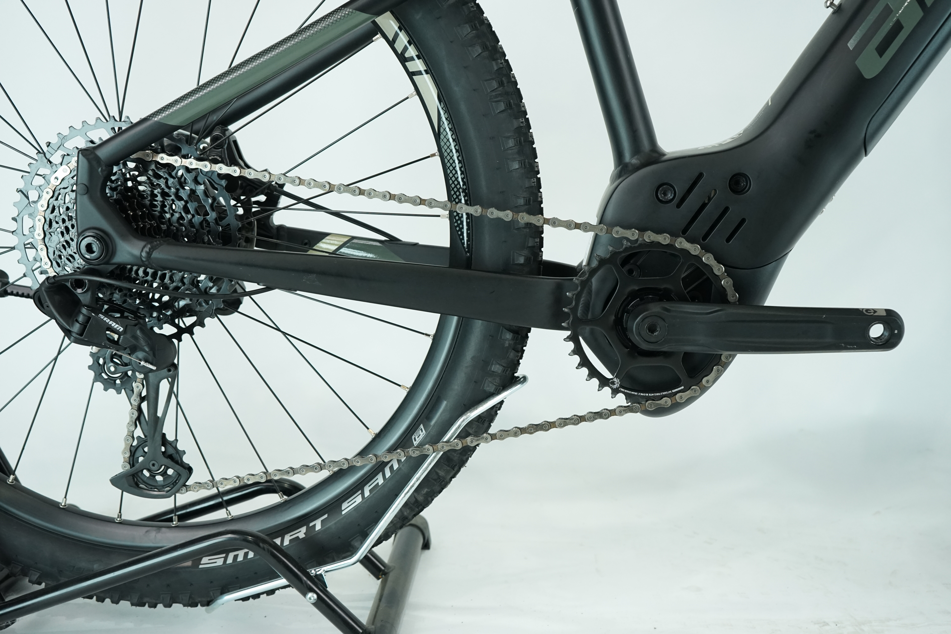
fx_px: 1004
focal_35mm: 38
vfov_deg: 35.1
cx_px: 476
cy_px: 317
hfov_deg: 50.7
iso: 1600
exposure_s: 1/200
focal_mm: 38
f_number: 5.6
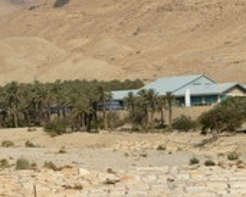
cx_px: 26
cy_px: 29
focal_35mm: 161
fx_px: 1173
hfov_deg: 11.9
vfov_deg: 9.6
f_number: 7.1
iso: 200
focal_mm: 70
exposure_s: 1/1250
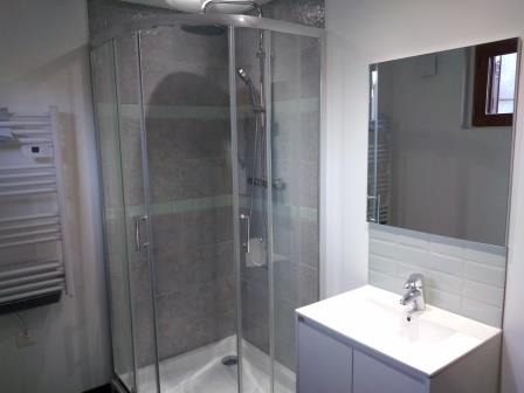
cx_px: 262
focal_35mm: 26
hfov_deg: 67.3
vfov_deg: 53.1
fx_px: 394
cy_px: 196
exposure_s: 1/25
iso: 123
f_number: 1.8
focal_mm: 3.6
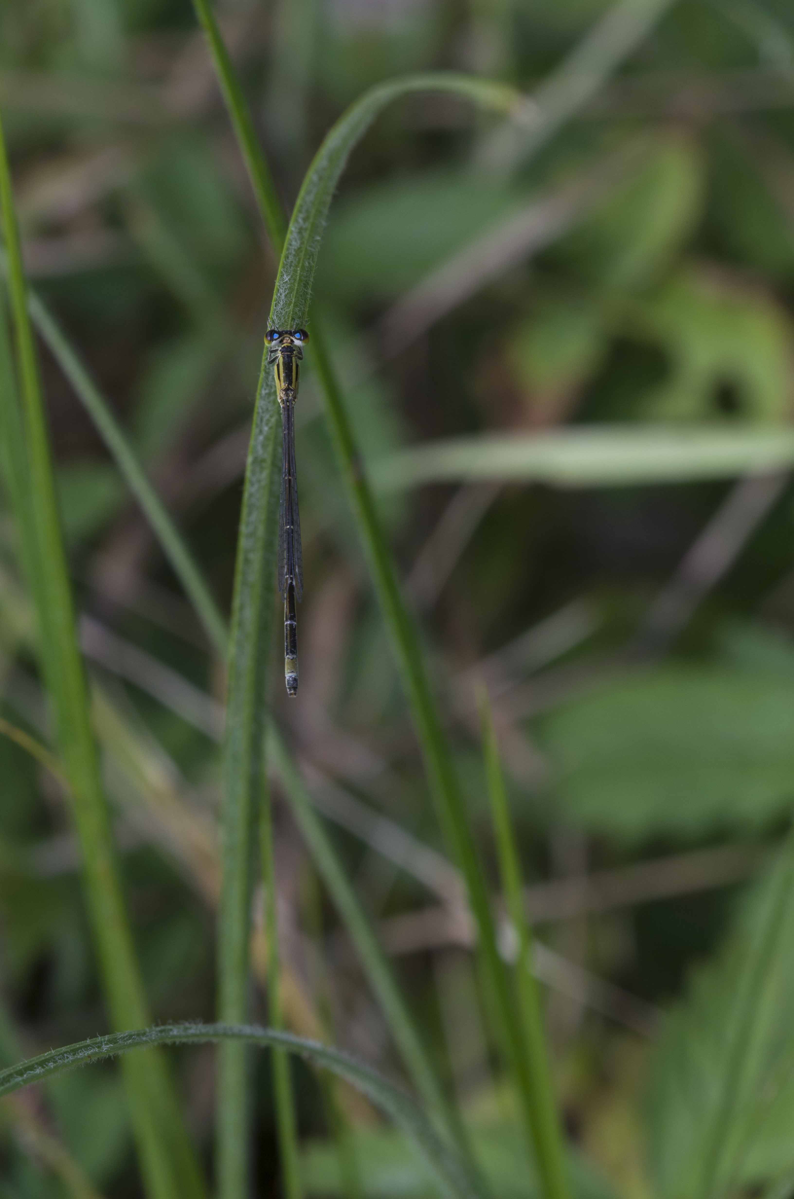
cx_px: 397
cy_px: 600
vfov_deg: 6.9
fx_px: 9969
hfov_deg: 4.6
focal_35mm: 300
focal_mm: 200
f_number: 16
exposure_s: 1/60
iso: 250
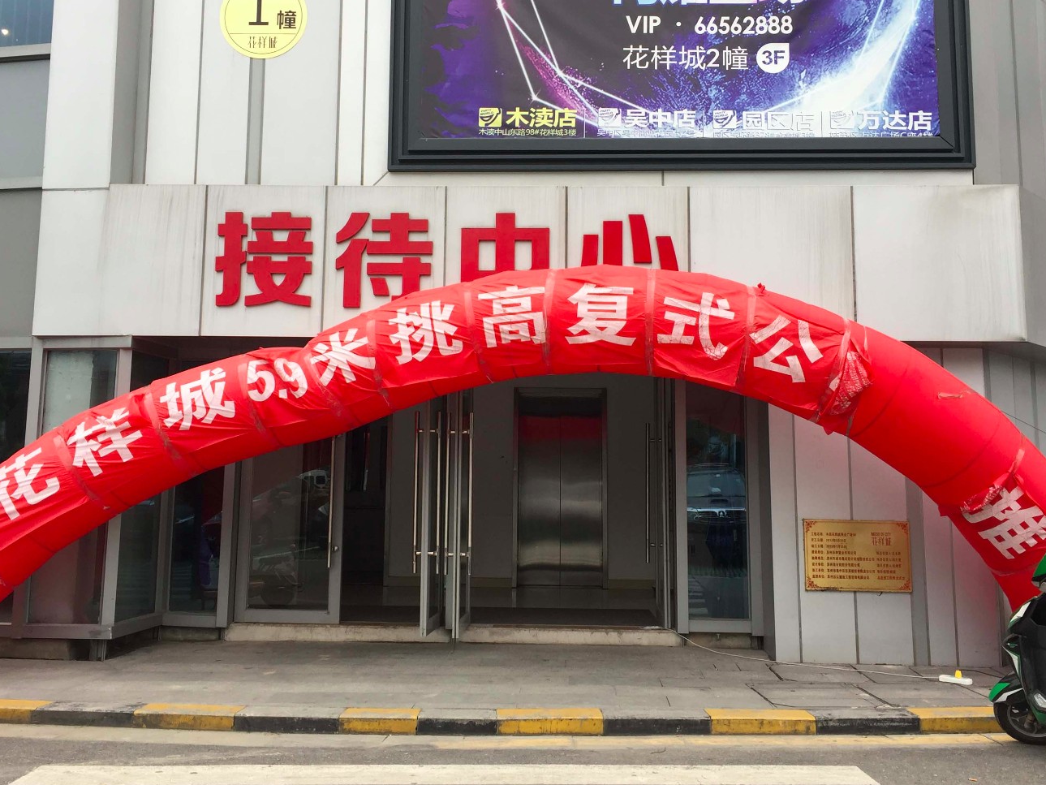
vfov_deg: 39.6
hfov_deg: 51.4
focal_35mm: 36
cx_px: 526
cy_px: 344
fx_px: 1088
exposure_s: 1/211
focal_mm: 4.15
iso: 32
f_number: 2.2
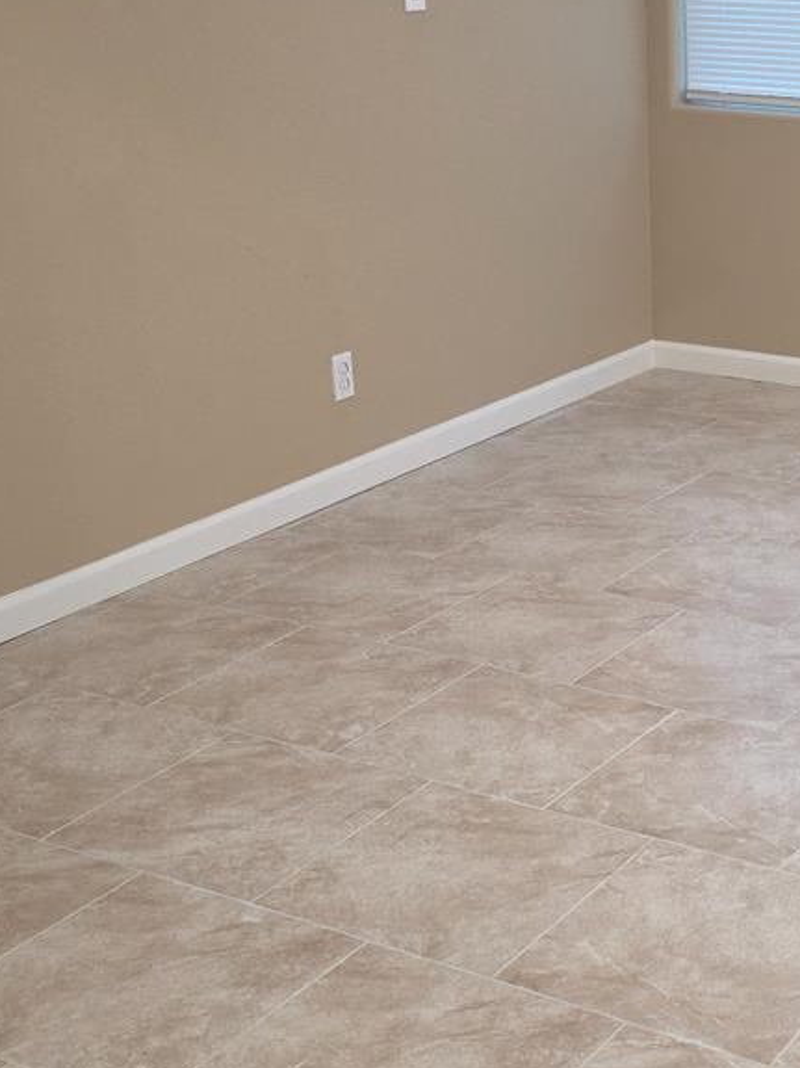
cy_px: 598
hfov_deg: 23.6
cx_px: 766
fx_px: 1850
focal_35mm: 60
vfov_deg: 32.2
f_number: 1.7
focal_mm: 6.3
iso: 100
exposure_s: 1/40
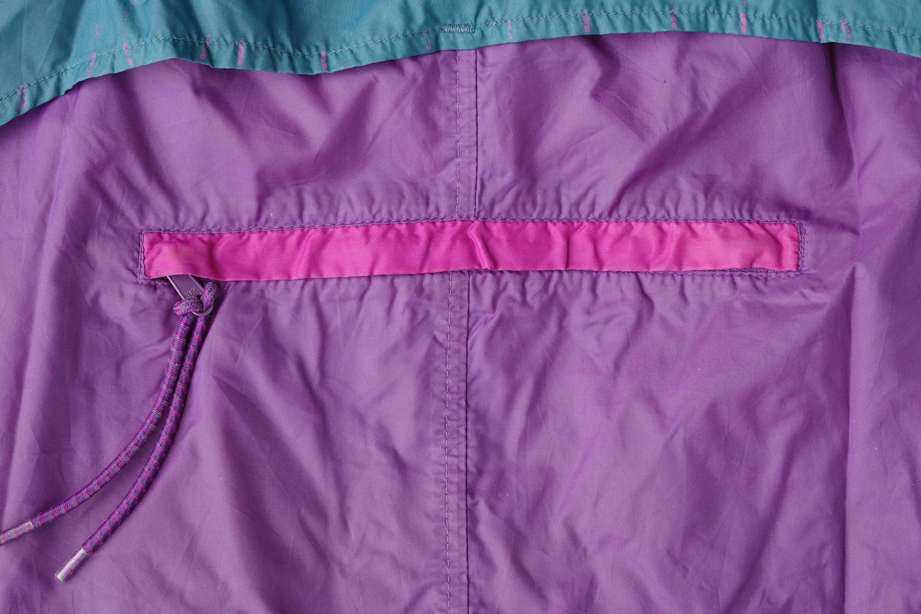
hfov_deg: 29.2
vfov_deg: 19.6
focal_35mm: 69
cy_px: 176
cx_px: 436
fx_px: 1765
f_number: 3.2
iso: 640
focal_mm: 26
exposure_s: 1/320
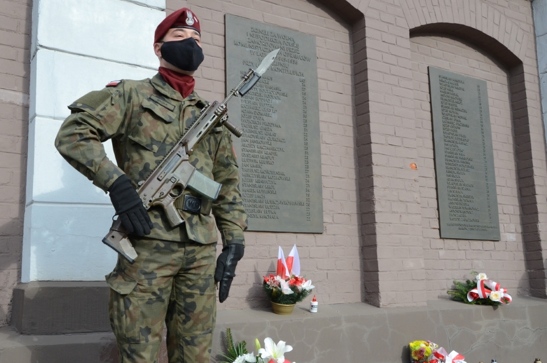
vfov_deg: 39.8
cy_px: 182
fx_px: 500
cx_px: 274
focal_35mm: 33
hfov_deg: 57.3
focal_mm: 22
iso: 800
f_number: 9
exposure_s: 1/320
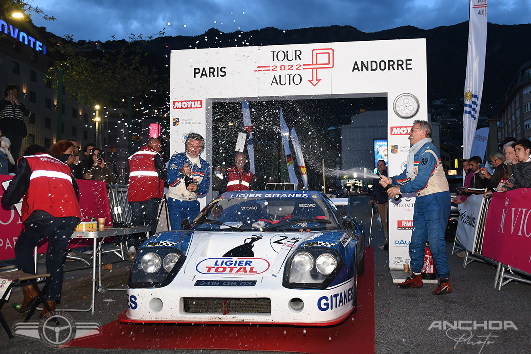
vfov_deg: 43.6
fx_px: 442
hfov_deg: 61.9
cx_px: 266
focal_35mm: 30
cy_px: 177
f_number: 2.8
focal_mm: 20
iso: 800
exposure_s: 1/160
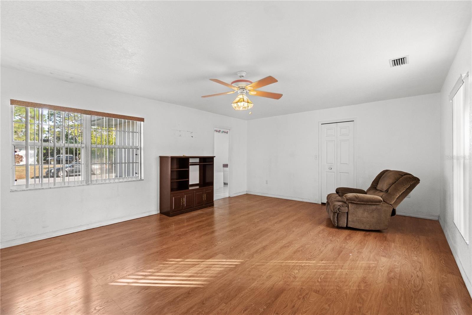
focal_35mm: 15
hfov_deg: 100.4
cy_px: 158
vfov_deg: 77.3
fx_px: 197
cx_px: 236
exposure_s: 1/6
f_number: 7.1
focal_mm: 10
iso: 640
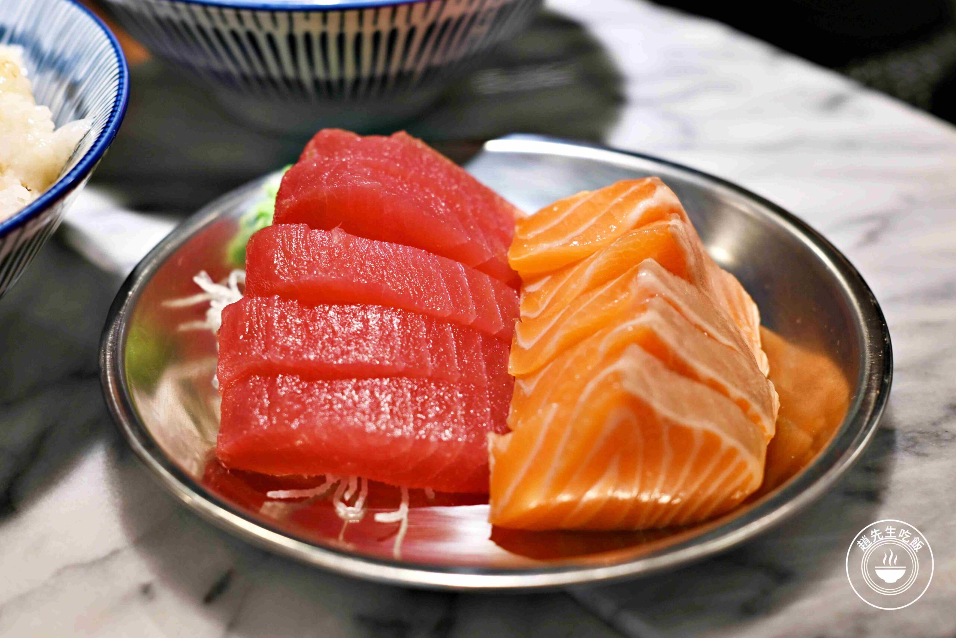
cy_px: 319
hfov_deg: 27.0
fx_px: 1992
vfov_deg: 18.2
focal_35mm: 75
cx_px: 478
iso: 250
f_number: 3.2
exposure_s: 1/160
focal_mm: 50
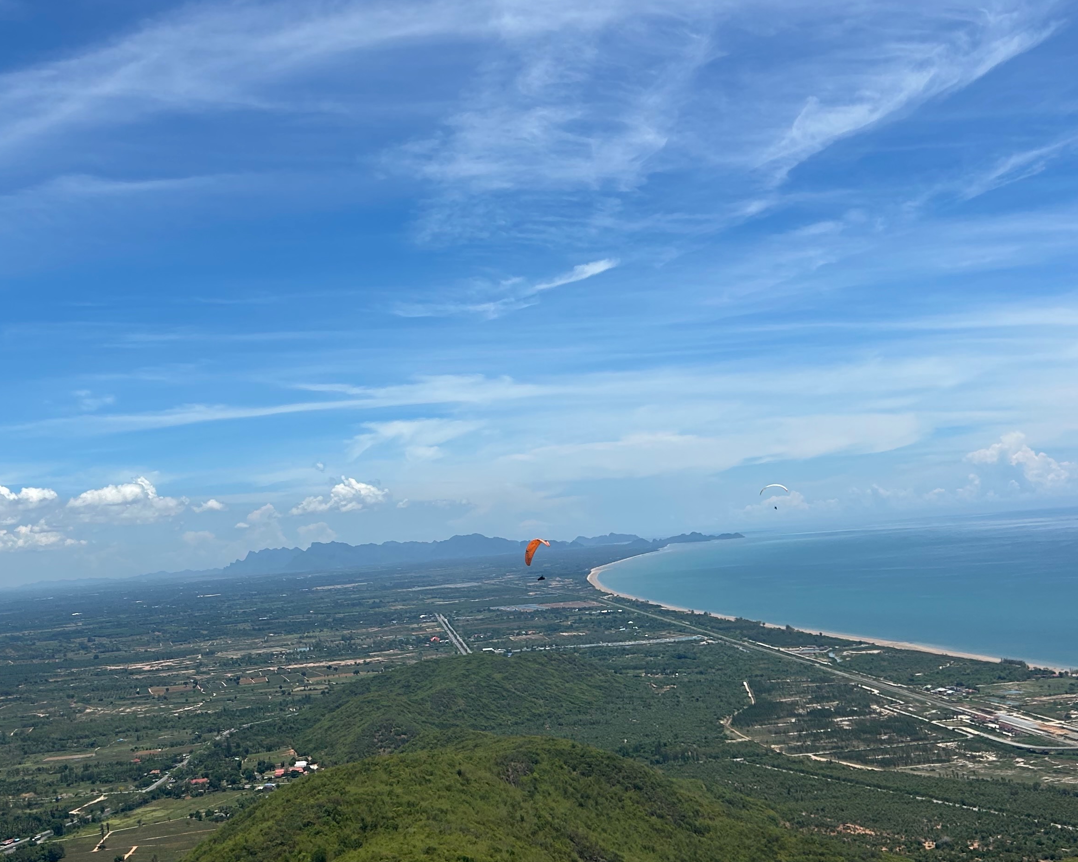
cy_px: 402
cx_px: 418
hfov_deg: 41.8
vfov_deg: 34.1
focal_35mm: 44
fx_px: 1404
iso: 50
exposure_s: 1/7463
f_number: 1.5
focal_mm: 5.7
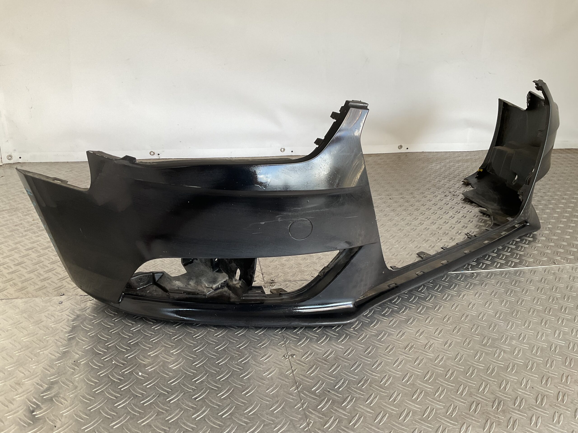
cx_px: 289
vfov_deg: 48.2
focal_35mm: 29
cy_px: 216
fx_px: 484
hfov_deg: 61.7
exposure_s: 1/100
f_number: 1.8
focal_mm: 3
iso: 40
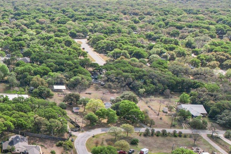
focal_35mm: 58
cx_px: -67
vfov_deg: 23.1
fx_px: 372
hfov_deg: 28.5
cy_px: 122
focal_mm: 8.4
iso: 100
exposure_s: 1/1500
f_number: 2.8
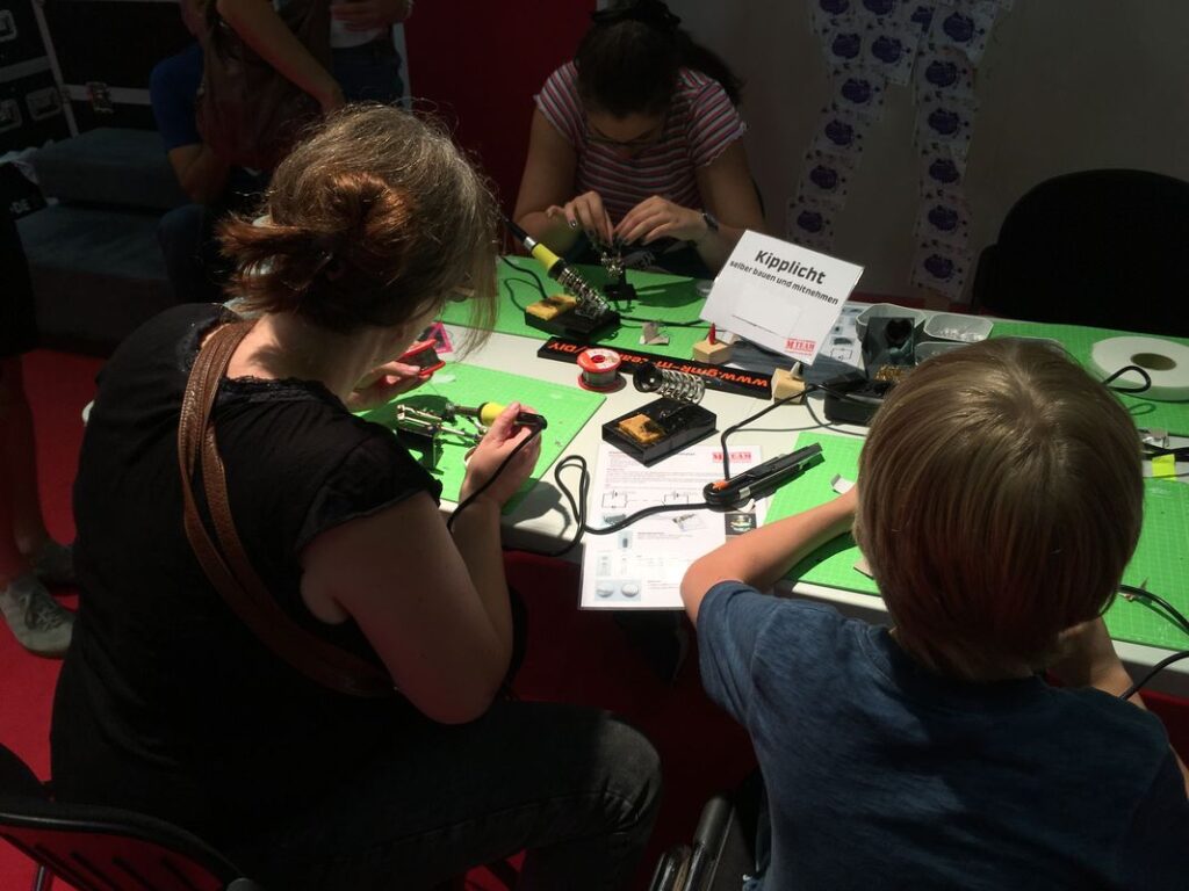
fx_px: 996
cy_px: 446
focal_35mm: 29
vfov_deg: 48.2
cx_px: 594
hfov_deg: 61.7
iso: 25
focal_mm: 4.15
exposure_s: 1/125
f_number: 2.2
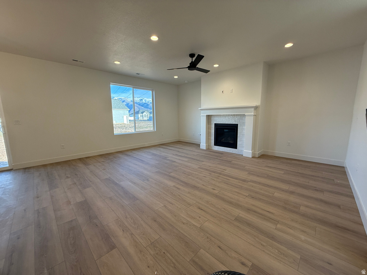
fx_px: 148
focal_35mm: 14
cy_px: 138
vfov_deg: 85.7
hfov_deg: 102.1
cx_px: 184
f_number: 2.2
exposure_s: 1/120
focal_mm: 2.22
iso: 80
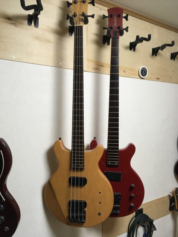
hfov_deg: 48.2
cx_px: 89
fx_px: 199
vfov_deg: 61.7
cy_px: 118
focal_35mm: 29
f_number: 2.2
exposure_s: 1/30
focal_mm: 4.15
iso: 100
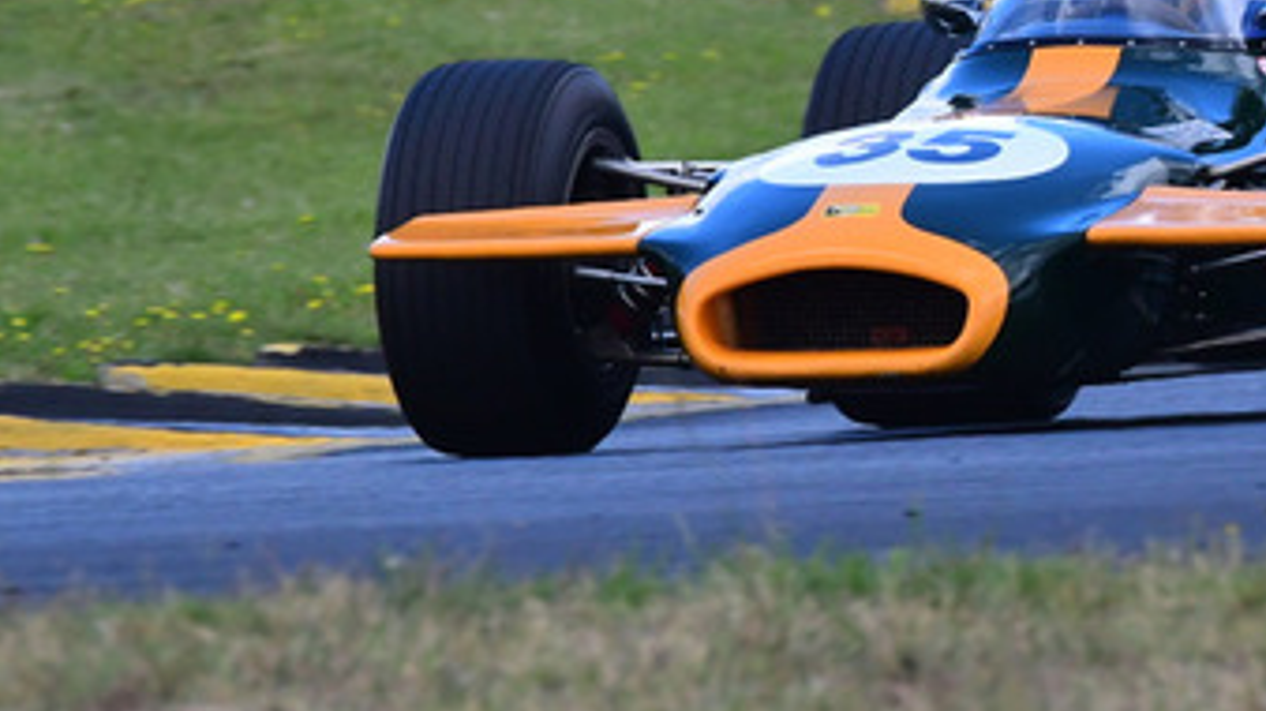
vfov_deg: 0.8
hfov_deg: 1.5
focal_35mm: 1453
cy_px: -105
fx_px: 48768
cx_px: 1435
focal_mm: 390
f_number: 11
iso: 1000
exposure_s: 1/640
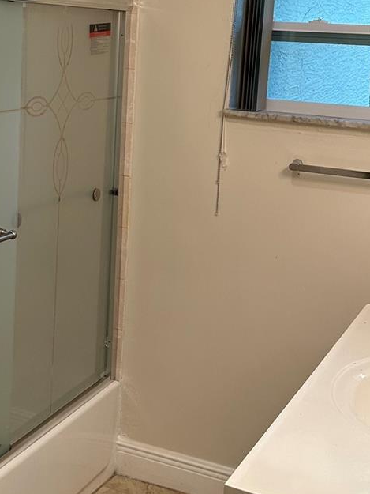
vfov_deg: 32.3
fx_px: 841
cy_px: 147
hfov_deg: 24.7
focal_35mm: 59
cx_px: 135
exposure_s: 1/60
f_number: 1.78
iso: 160
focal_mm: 6.86
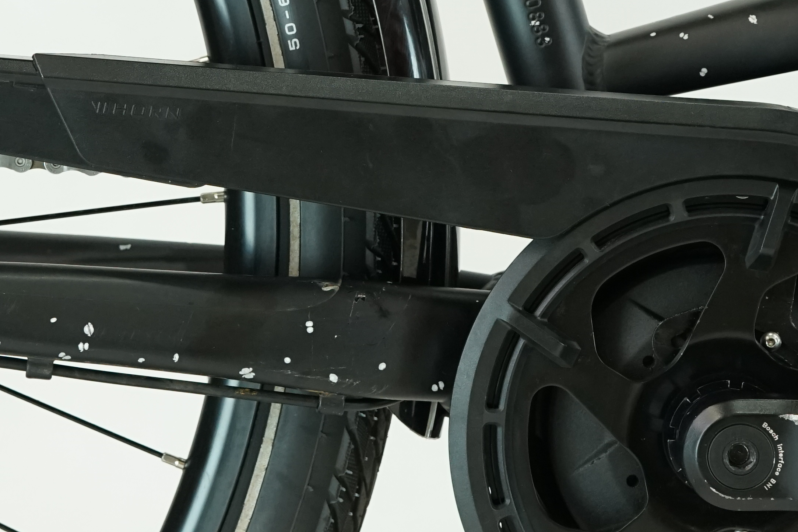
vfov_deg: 12.6
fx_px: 2393
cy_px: 77
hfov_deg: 18.9
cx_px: 257
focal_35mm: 108
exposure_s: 1/200
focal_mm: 39
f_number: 5.6
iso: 1600
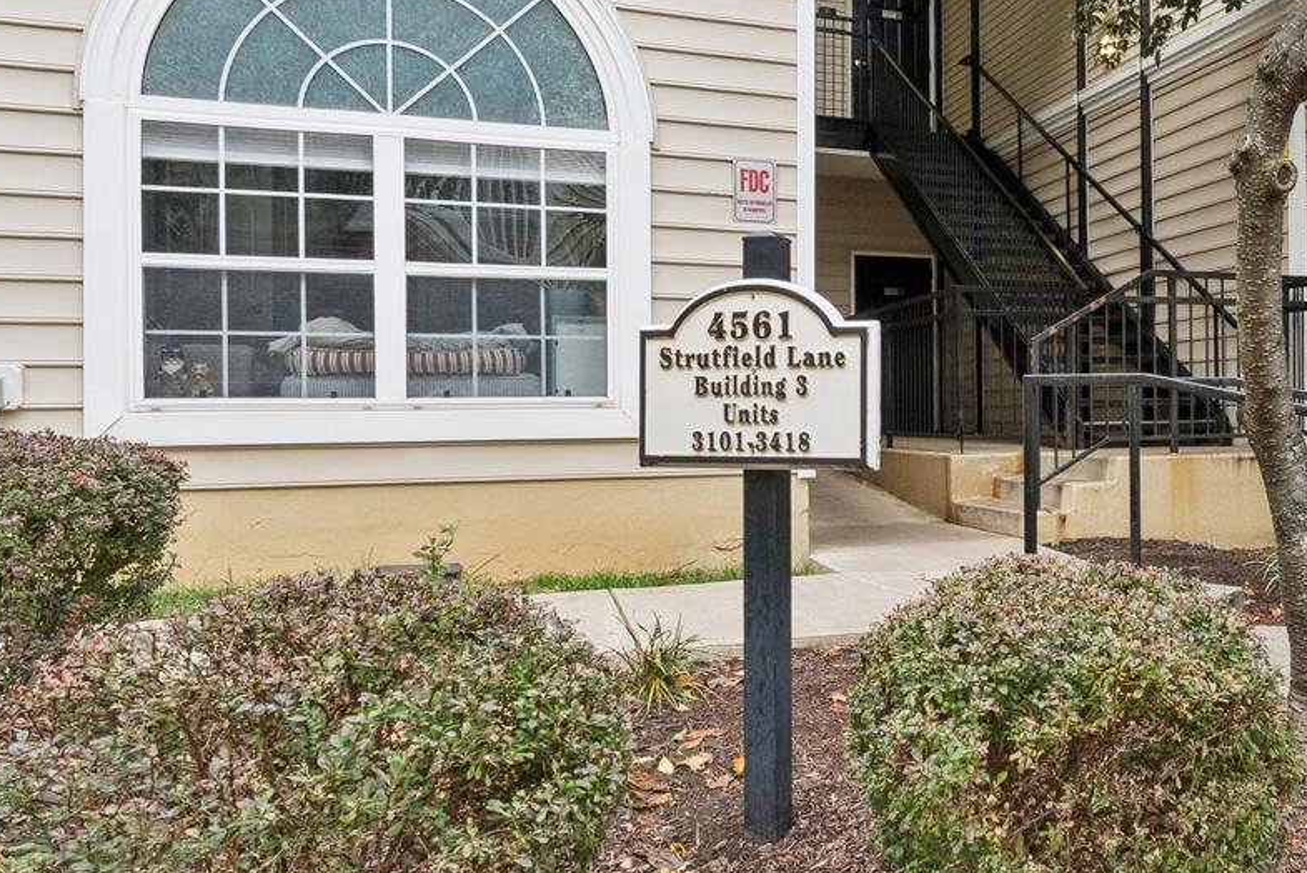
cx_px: 1097
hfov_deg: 52.4
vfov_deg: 40.0
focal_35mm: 33
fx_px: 1198
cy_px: 436
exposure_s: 1/125
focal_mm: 12.3
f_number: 9
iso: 640
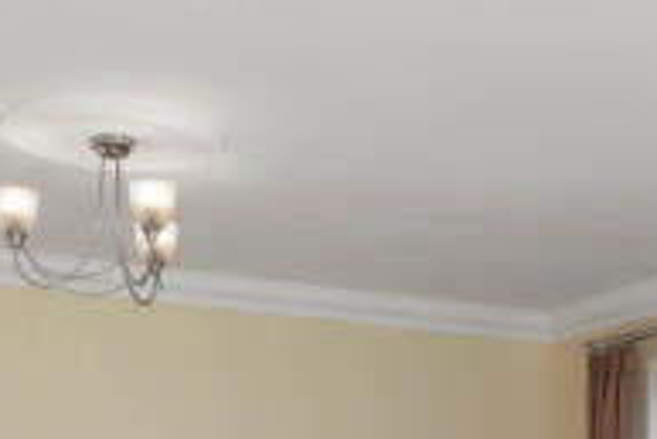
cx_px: 483
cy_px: 635
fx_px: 1552
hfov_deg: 23.7
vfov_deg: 15.1
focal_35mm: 85
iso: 320
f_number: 8
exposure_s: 1/2.5
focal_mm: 16
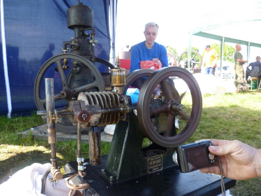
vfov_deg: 49.7
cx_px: 130
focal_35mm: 28
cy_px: 98
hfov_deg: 63.4
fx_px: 211
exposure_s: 1/125
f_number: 2.8
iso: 80
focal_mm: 5
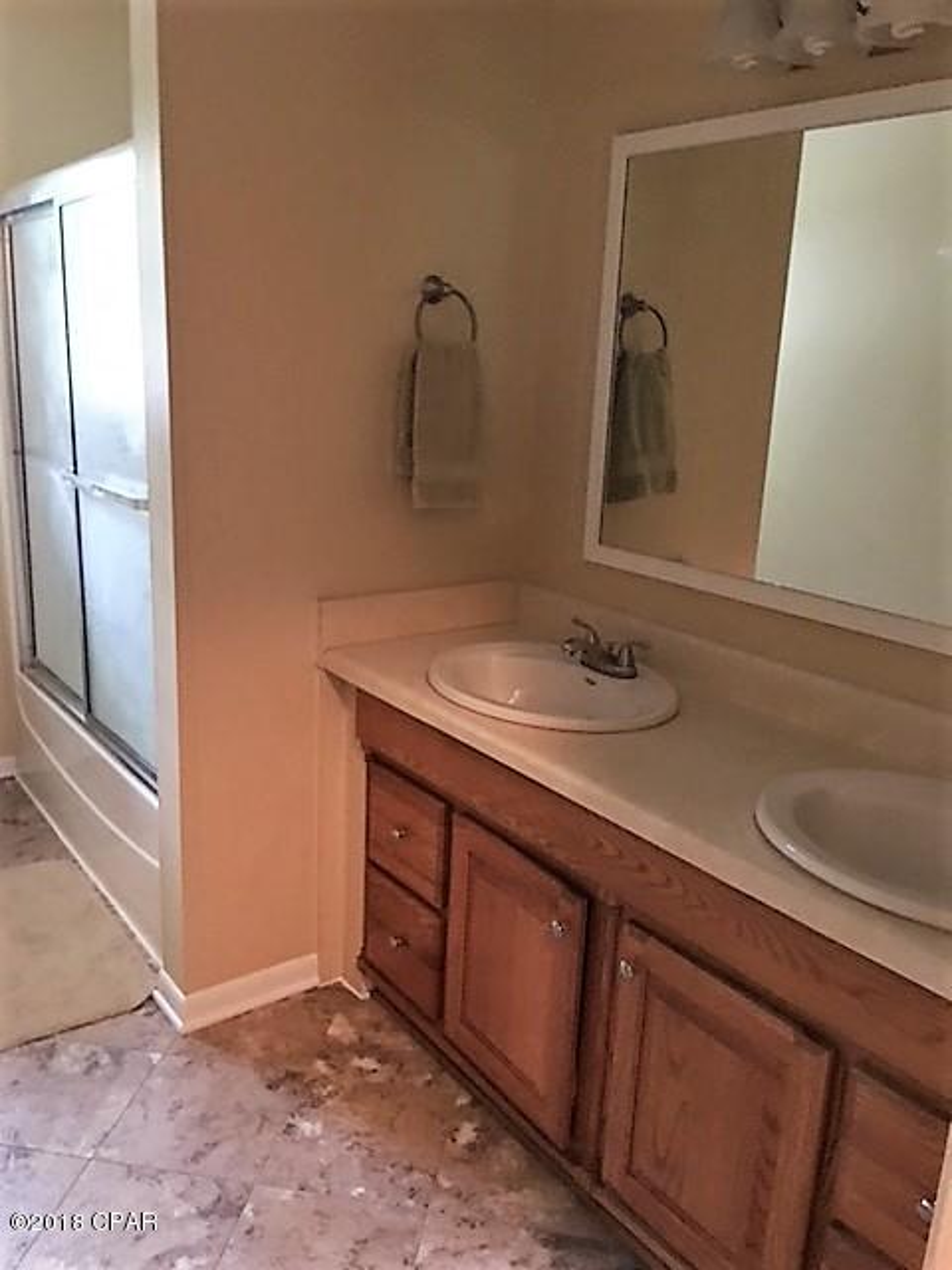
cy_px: 635
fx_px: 1063
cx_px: 476
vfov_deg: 61.7
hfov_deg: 48.2
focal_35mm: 29
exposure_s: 1/4
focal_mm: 4.15
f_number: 2.2
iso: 100
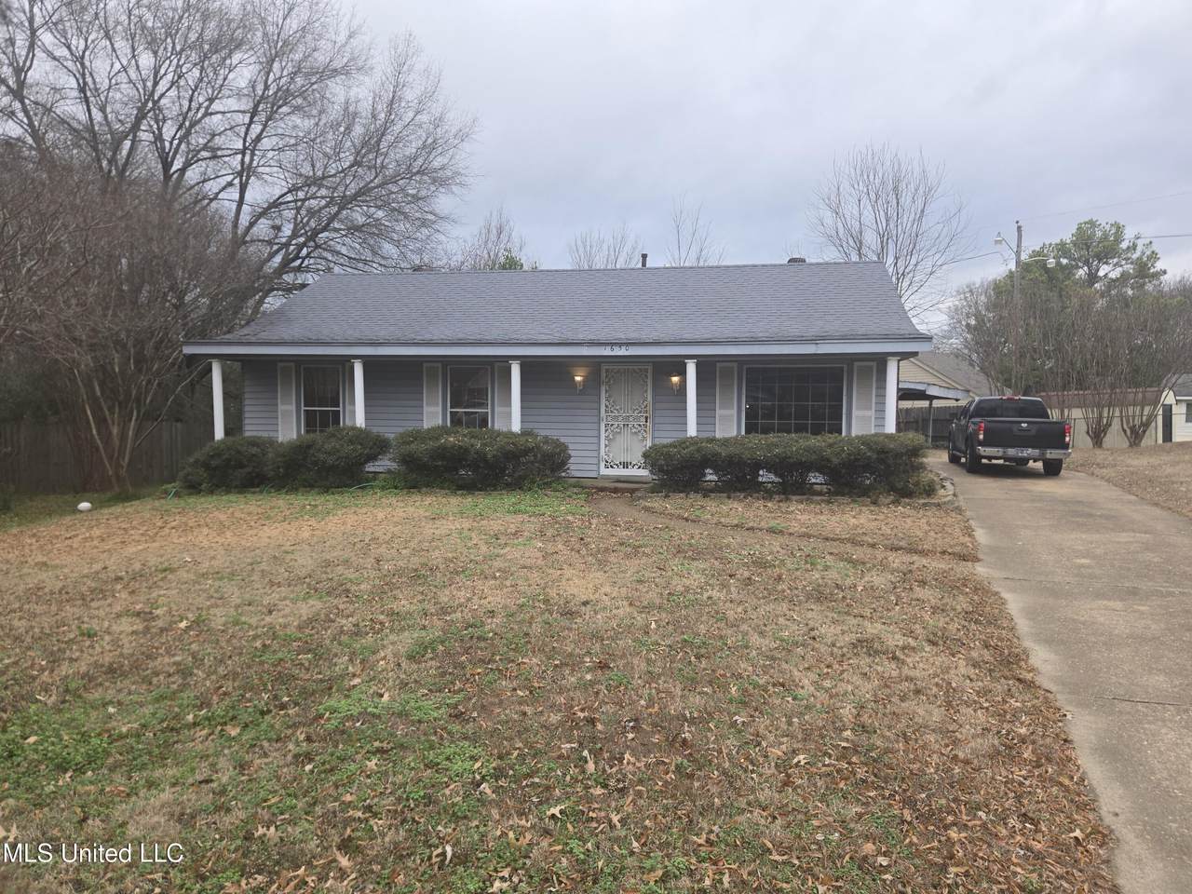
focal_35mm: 23
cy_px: 447
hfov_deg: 73.9
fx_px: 792
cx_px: 596
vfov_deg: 58.9
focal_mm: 5.4
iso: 25
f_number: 1.8
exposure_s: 1/336
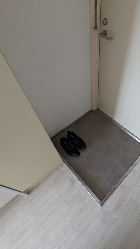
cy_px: 122
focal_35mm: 18
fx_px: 119
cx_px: 95
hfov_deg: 59.4
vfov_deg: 92.7
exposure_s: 1/23.8
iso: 325
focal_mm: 2.35
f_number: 2.2
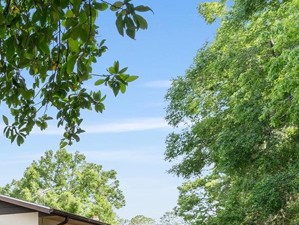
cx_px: -40
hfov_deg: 38.8
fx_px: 331
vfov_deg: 31.8
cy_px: 264
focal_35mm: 38
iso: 400
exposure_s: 1/320
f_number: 7.1
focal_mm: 14.9
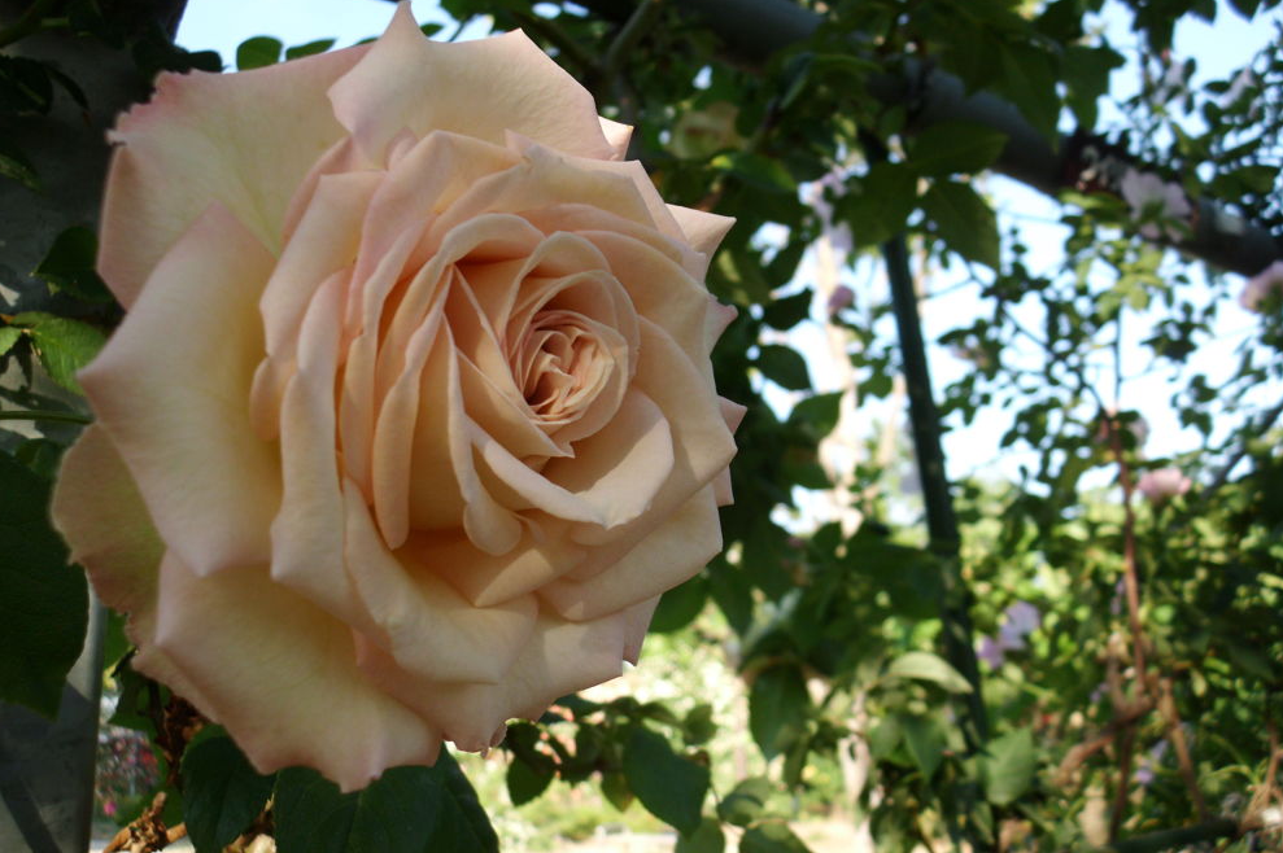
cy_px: 434
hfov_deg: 63.7
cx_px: 623
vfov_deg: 44.9
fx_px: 1033
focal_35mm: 29
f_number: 3.3
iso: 100
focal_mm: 5
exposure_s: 1/165
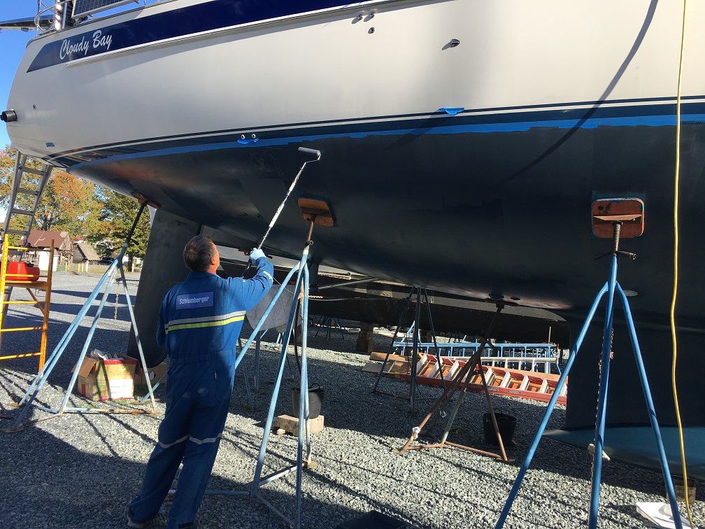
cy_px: 264
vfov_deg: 48.2
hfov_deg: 61.7
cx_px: 352
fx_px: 591
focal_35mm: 29
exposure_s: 1/732
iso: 25
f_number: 2.2
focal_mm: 4.15
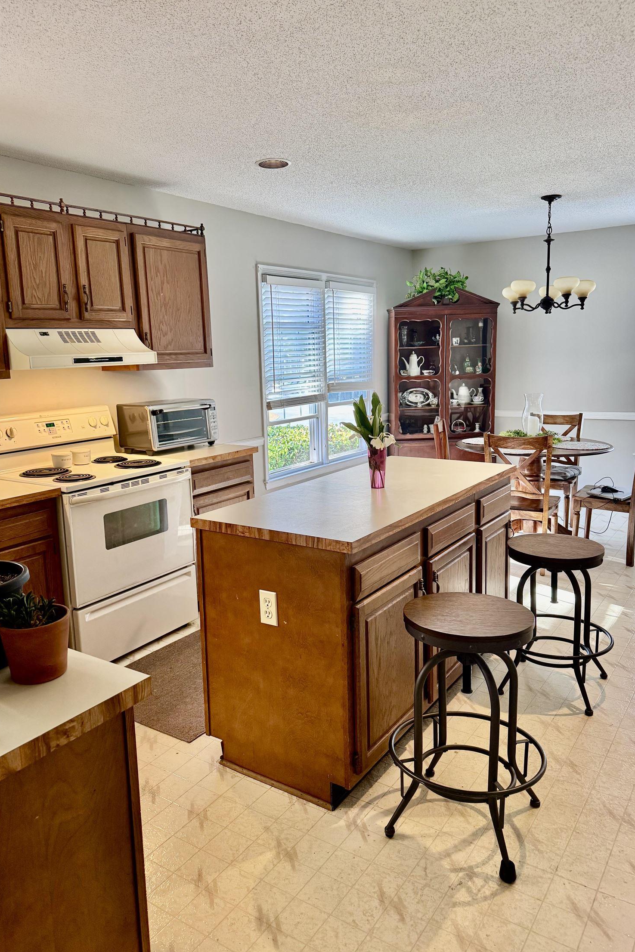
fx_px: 688
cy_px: 460
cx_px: 304
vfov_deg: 69.4
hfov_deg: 49.5
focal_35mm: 26
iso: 160
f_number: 1.78
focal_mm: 6.76
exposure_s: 1/120
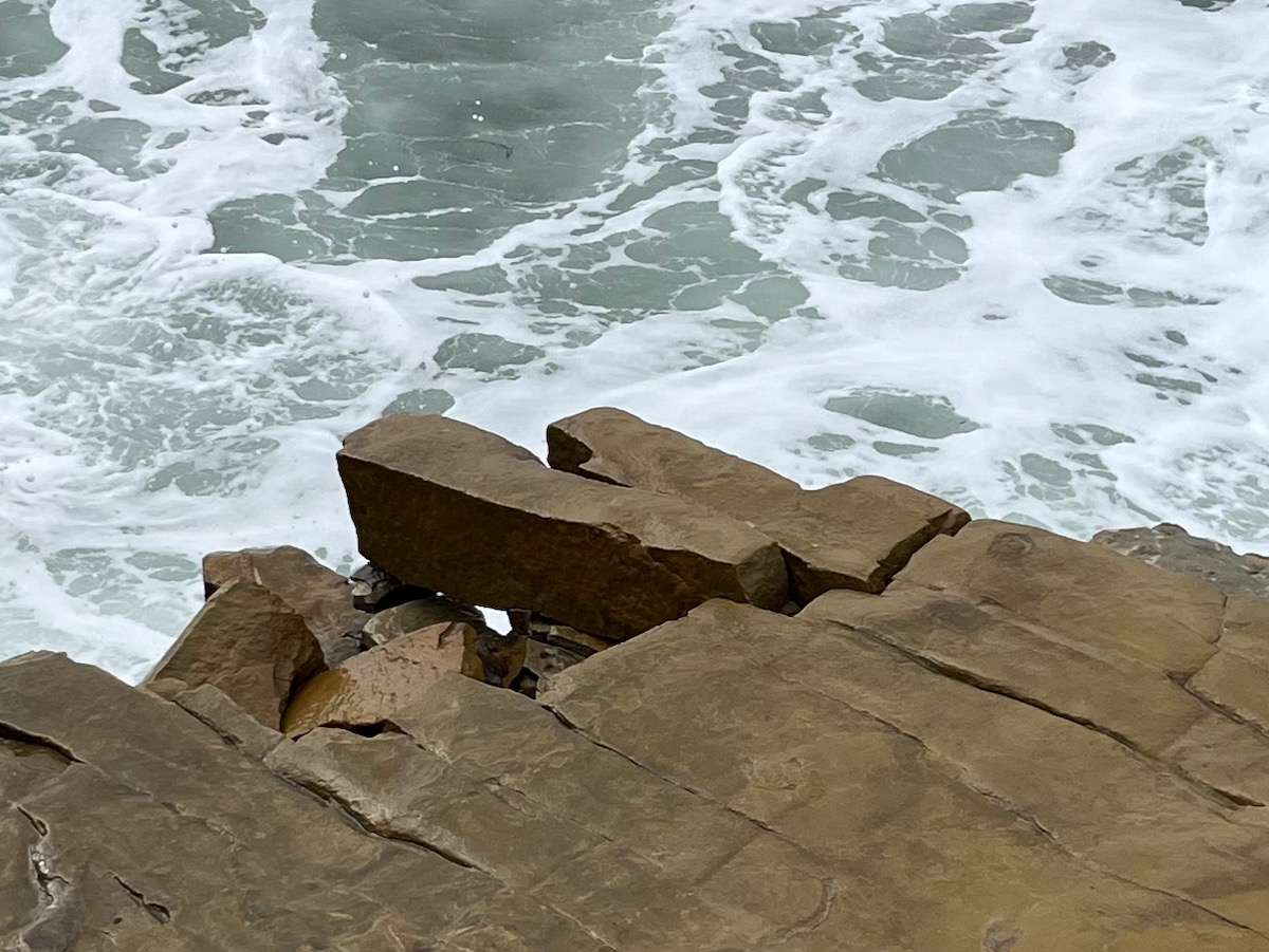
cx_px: 634
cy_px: 476
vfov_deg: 53.1
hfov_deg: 67.3
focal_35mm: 26
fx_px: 954
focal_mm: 5.1
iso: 50
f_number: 1.6
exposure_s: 1/2899
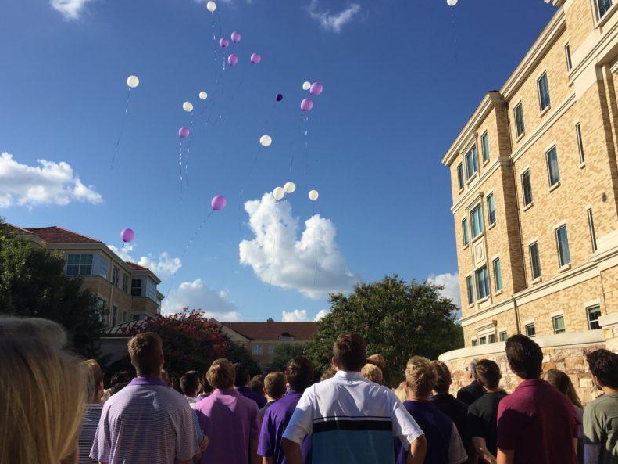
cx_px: 296
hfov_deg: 55.3
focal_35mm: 33
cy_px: 236
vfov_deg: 42.9
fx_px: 589
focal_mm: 4.15
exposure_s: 1/2326
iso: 32
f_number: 2.2
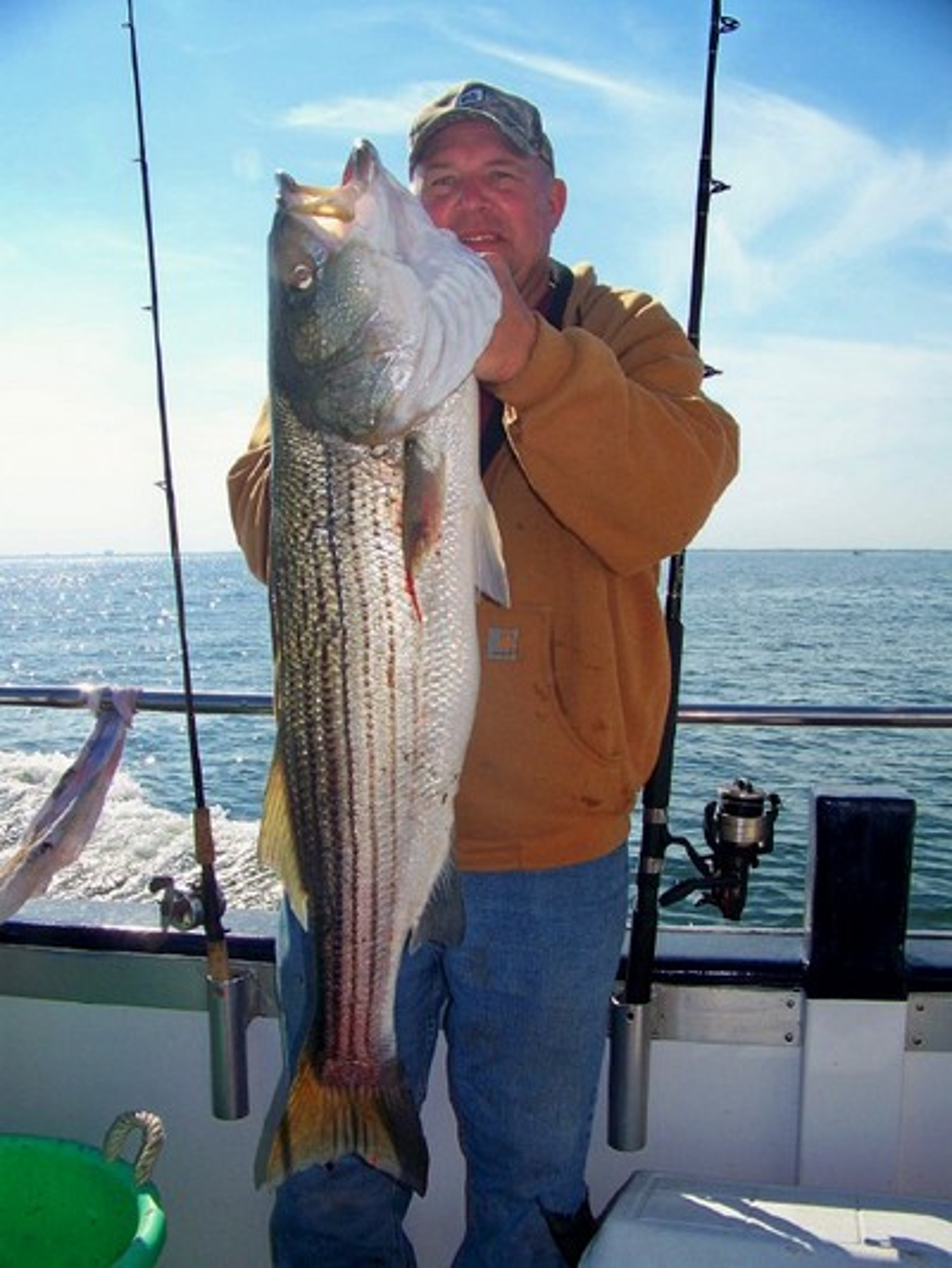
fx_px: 1320
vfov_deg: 51.3
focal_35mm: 36
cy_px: 634
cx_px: 476
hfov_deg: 39.7
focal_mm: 5.85
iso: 64
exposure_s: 1/640
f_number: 4
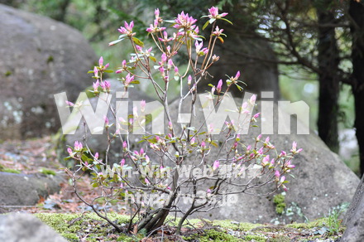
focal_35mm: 135
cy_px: 121
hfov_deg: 15.2
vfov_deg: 10.1
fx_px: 1363
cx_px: 182
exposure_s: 1/250
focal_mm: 90
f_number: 4
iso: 560
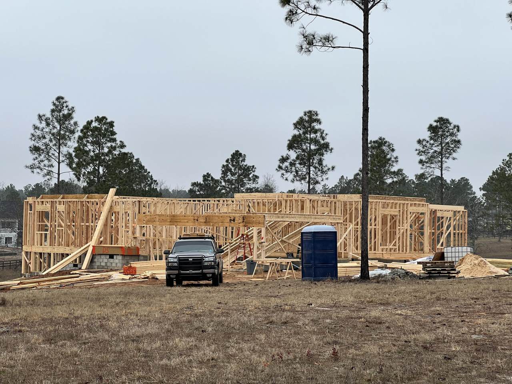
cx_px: 256
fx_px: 1139
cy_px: 192
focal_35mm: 77
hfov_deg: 25.3
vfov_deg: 19.1
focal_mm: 9
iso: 32
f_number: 2.8
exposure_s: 1/127
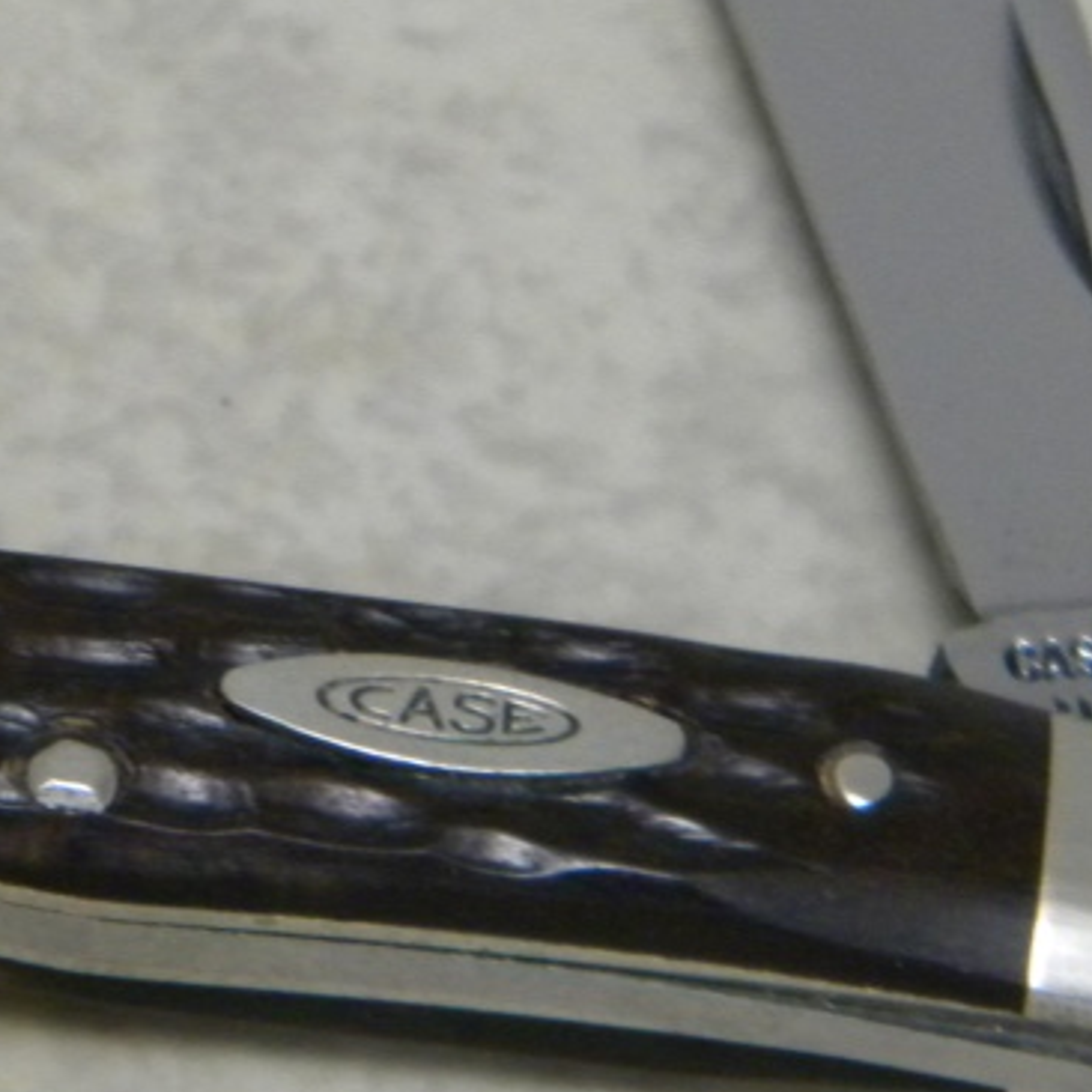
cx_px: 92
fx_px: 12741
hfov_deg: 4.9
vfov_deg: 4.9
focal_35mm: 357
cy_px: 251
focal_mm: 26.8
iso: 400
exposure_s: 1/24.7
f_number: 5
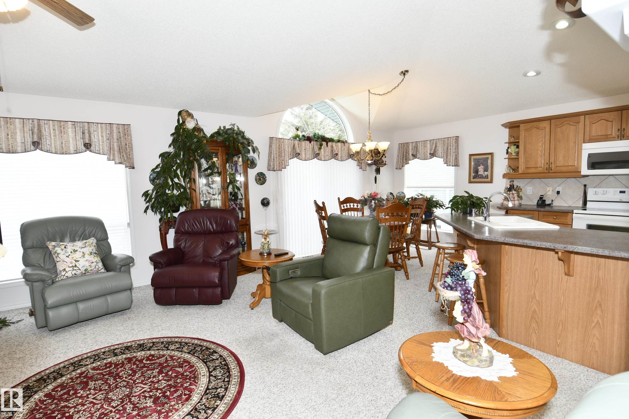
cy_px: 210
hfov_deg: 90.0
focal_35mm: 18
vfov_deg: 67.4
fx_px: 314
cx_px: 314
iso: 400
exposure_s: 1/80
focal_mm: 12
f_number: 5.6
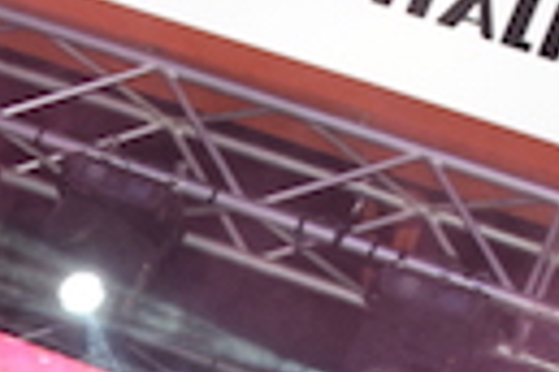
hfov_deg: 12.9
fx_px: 2438
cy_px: 597
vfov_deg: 8.5
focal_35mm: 157
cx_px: 9
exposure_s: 1/200
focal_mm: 18
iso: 800
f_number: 5.6
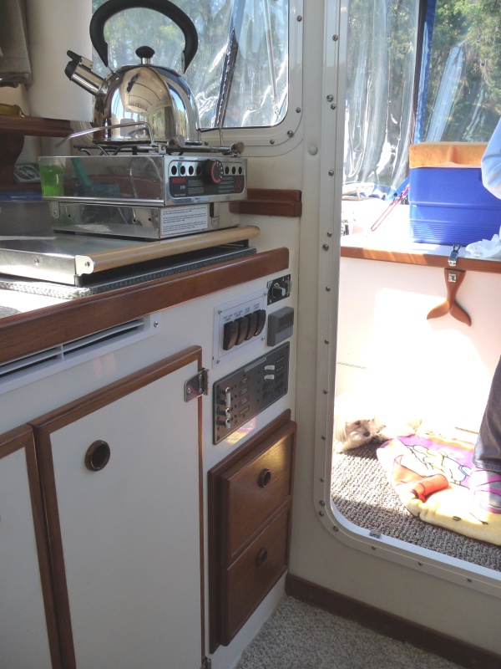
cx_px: 250
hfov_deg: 49.7
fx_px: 540
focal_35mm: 28
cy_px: 334
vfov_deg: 63.4
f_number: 3.3
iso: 160
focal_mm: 4.7
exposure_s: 1/200
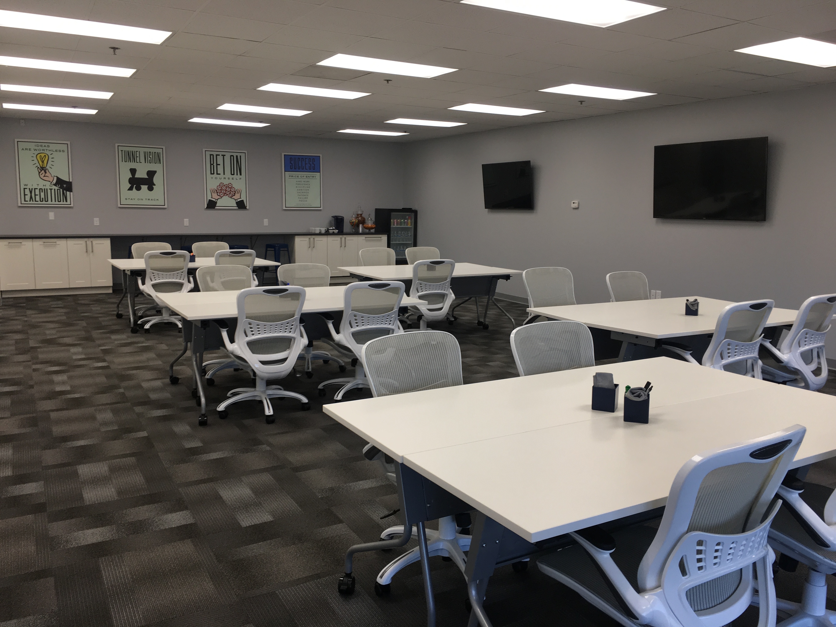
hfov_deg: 61.7
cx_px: 418
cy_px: 314
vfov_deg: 48.2
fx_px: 700
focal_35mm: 29
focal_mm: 4.15
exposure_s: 1/60
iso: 32
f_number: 2.2
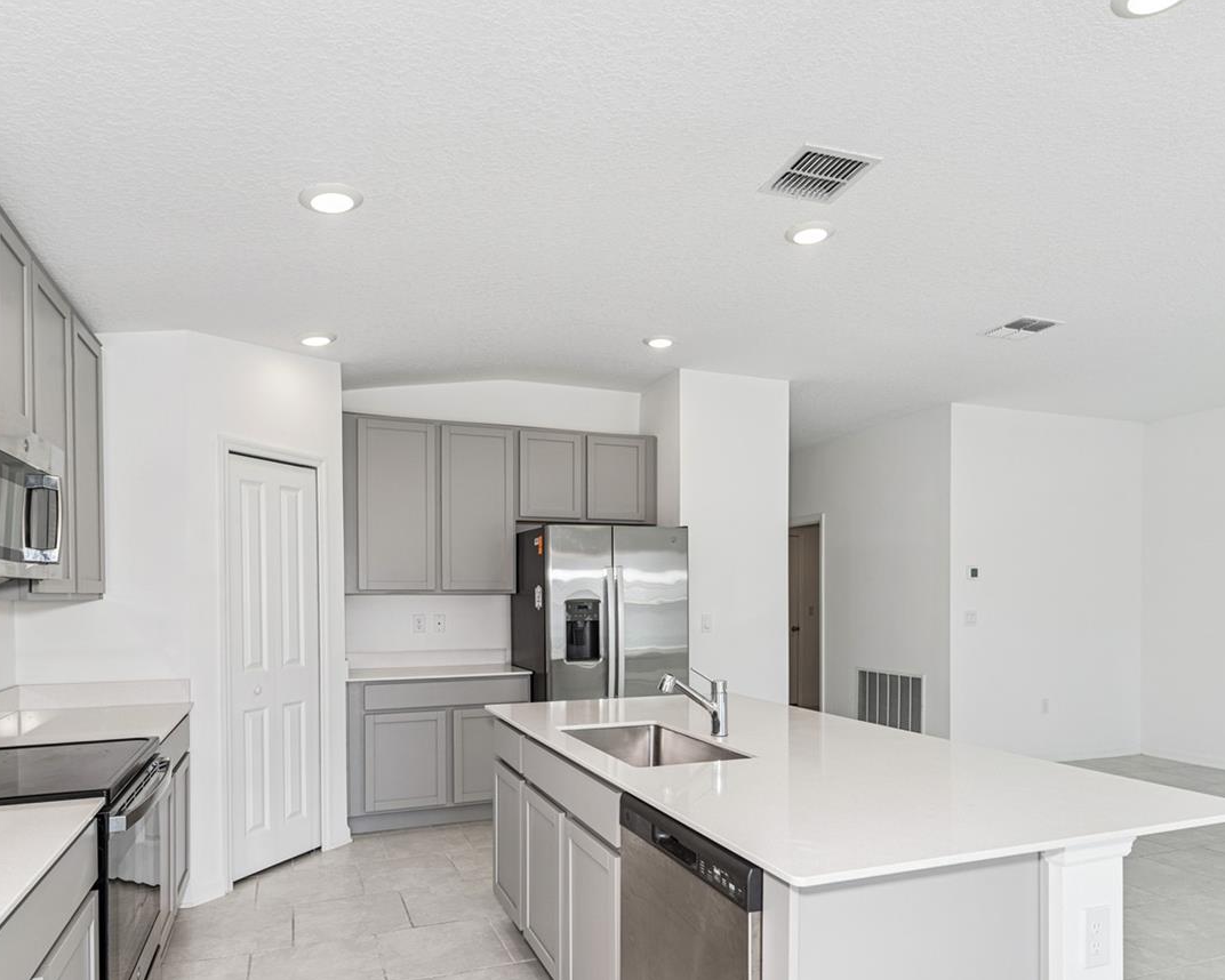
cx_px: 592
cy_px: 599
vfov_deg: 64.8
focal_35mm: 21
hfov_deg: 77.6
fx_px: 761
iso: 200
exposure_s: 1/40
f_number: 8
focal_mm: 15
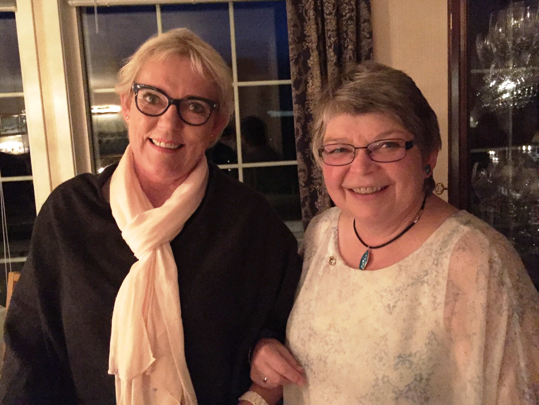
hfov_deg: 61.7
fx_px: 452
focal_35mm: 29
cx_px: 270
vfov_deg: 48.2
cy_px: 202
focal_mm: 4.15
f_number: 2.2
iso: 2000
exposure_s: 1/17
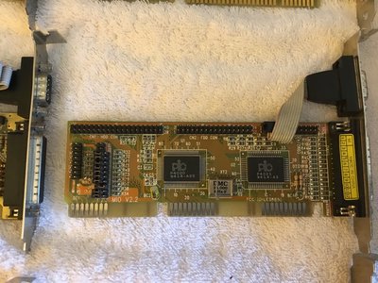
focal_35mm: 31
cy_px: 142
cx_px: 189
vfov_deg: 45.4
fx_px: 339
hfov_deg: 58.4
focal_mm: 3.3
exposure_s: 1/17
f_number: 2.4
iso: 200
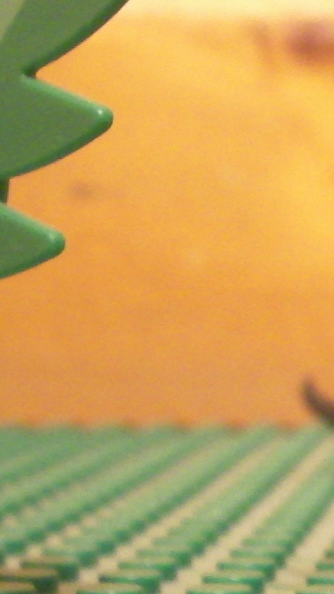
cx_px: 575
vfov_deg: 18.8
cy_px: 252
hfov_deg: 10.1
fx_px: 1795
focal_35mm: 114
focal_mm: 5.99
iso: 100
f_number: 2.8
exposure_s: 1
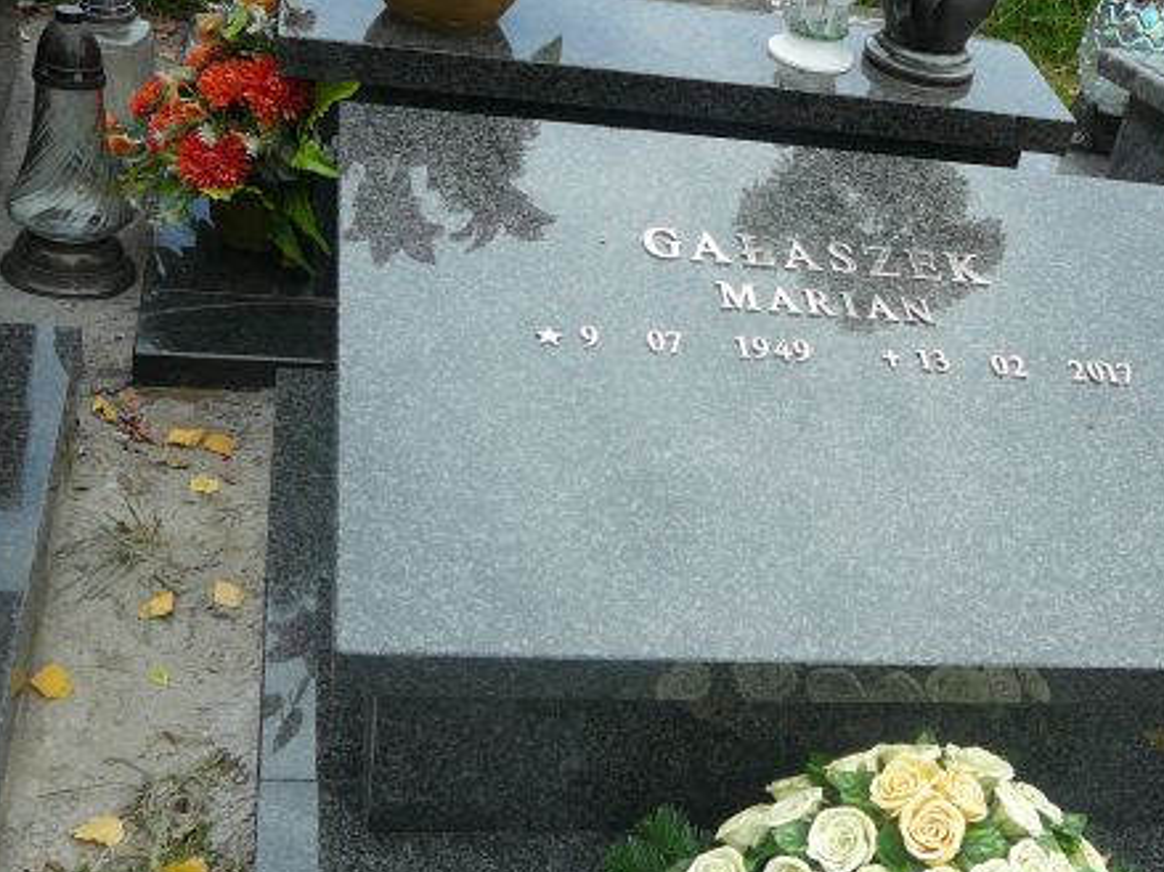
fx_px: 1714
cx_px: 817
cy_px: 591
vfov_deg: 28.3
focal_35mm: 51
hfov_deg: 36.9
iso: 80
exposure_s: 1/500
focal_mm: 5.2
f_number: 2.8
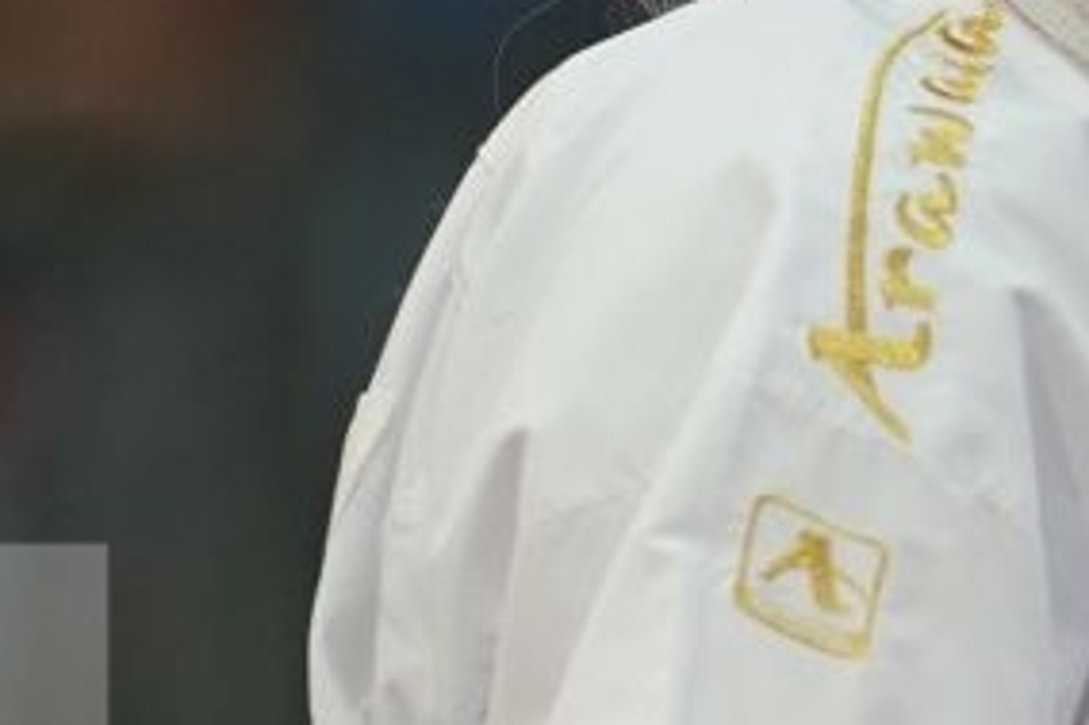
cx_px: 1051
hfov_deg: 1.6
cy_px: 894
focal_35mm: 1269
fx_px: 38363
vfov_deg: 1.1
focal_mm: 200
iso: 1250
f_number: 2.8
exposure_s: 1/1000
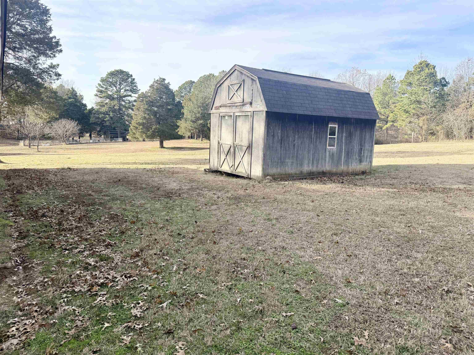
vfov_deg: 56.8
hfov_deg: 71.6
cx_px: 237
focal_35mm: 24
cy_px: 178
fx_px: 329
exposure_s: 1/1618
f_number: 1.78
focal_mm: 6.76
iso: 100
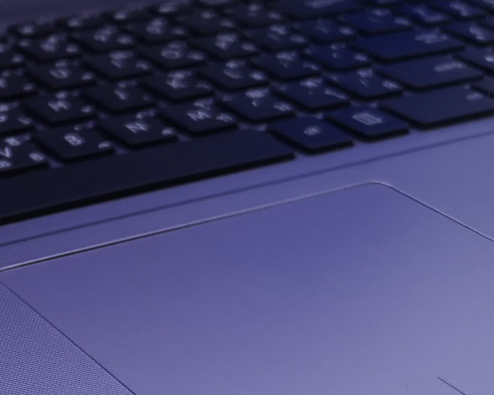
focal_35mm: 82
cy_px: 317
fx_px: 1199
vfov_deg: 18.5
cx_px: -203
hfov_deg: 20.6
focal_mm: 3.95
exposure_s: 1/50
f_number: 1.8
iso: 80
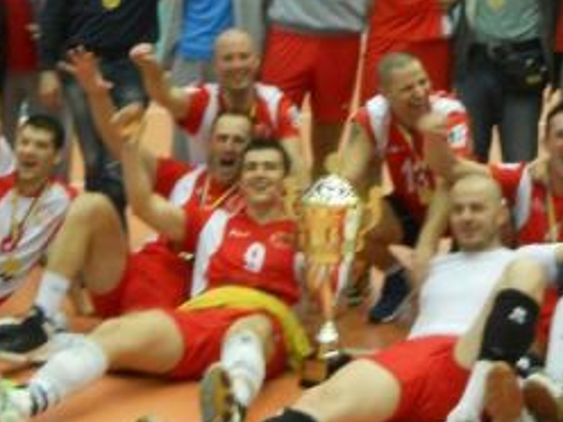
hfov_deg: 18.4
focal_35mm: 106
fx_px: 1724
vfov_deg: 13.8
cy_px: 16
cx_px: 411
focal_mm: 6.72
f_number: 3.1
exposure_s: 1/30
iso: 250
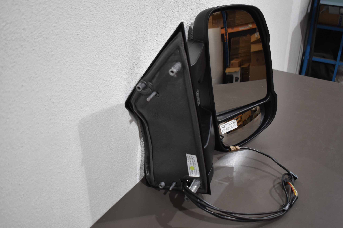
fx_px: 372
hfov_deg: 49.6
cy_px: 114
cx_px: 172
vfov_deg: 34.2
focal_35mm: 39
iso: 800
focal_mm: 26
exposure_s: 1/160
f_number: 4
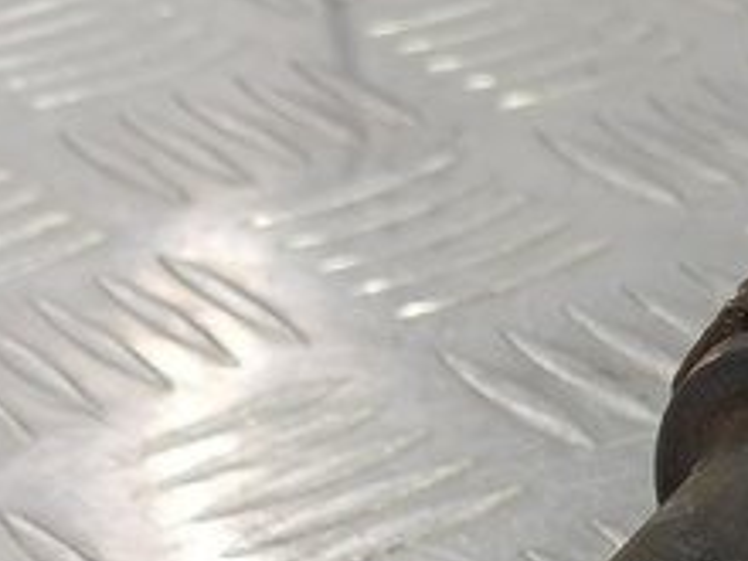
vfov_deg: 12.1
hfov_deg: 16.7
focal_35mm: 107
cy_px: 1159
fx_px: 2312
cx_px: 1115
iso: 151
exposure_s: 1/50
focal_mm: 4.11
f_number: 1.6
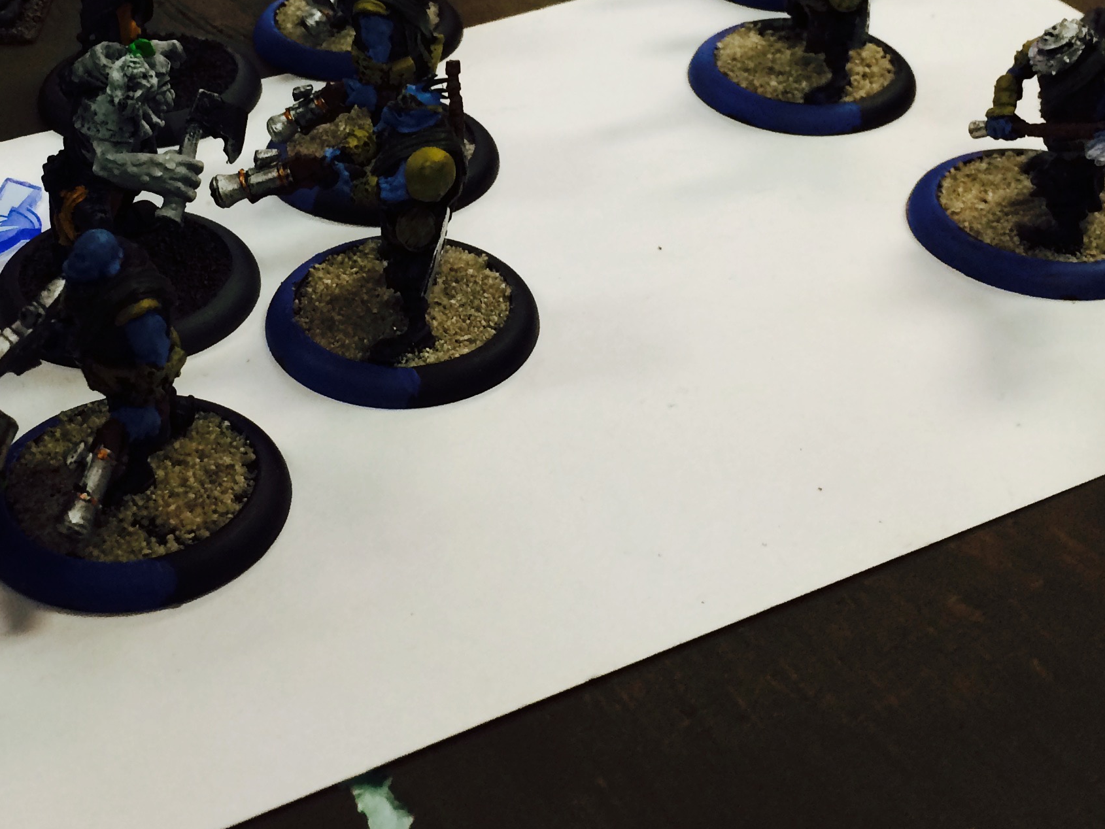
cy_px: 133
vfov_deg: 25.5
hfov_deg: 34.2
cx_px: 417
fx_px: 1788
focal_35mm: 56
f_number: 2.2
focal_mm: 4.15
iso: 40
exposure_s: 1/30
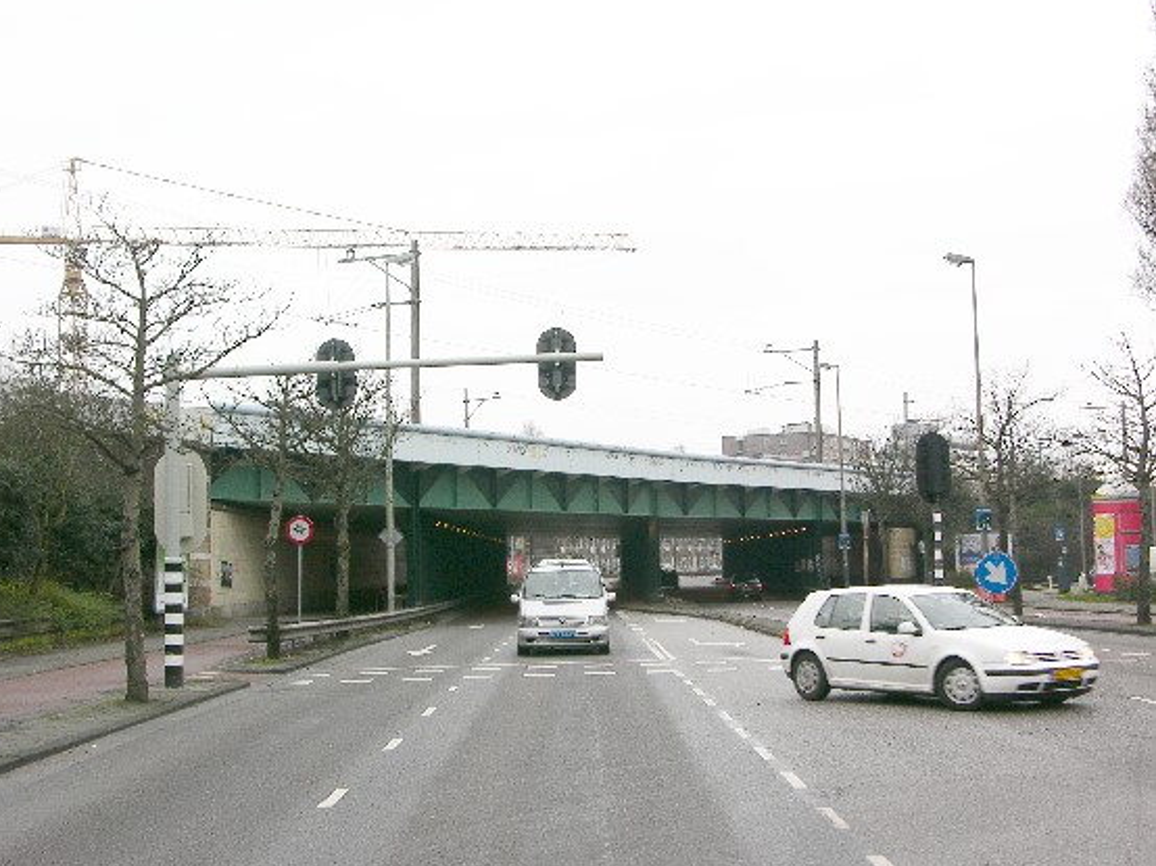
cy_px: 430
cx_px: 546
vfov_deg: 27.5
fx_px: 1769
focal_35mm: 53
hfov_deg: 36.2
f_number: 5.4
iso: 50
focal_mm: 12.7
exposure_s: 1/33.1
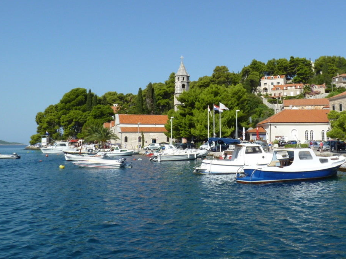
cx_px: 228
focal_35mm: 38
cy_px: 99
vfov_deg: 37.5
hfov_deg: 48.2
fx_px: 380
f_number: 5.6
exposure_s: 1/400
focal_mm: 4.8
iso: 80
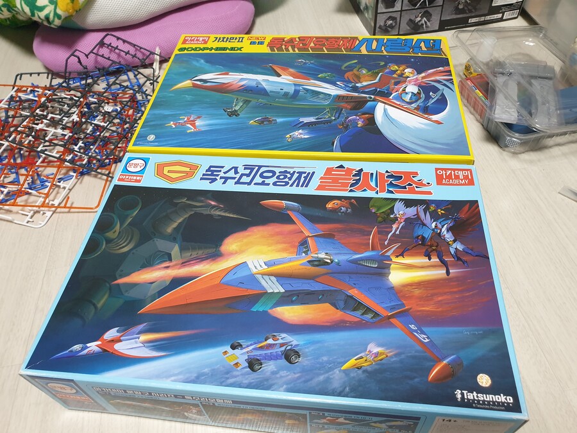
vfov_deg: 53.1
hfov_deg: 67.3
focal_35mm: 26
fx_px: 433
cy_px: 216
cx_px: 288
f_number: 2.4
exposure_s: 1/60
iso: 320
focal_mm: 4.3
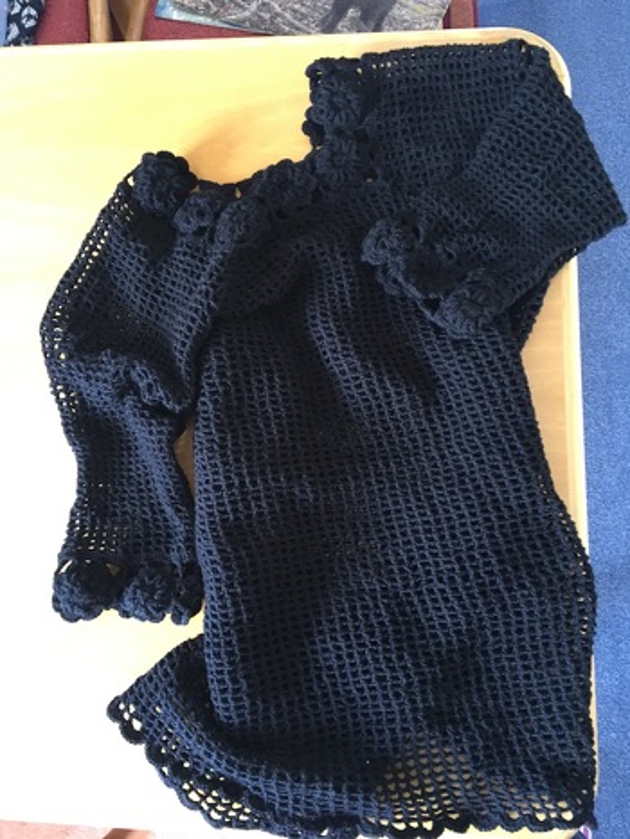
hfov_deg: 48.3
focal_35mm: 29
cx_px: 315
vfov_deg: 61.6
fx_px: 703
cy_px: 420
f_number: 2.2
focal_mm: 4.15
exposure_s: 1/20
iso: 200
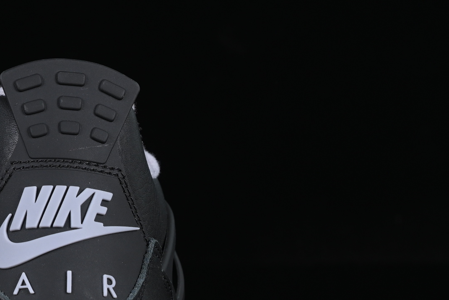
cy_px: 262
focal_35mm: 195
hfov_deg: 10.4
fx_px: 2432
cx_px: -63
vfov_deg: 7.0
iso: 160
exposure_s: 1/60
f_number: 6.3
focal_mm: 50
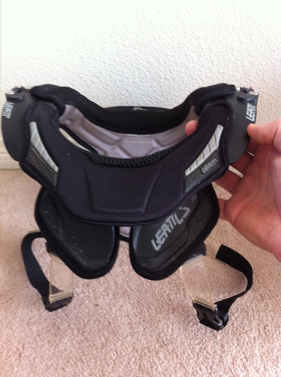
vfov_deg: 52.7
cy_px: 188
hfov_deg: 40.6
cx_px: 140
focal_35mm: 35
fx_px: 380
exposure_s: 1/15
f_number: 2.8
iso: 80
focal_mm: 3.85
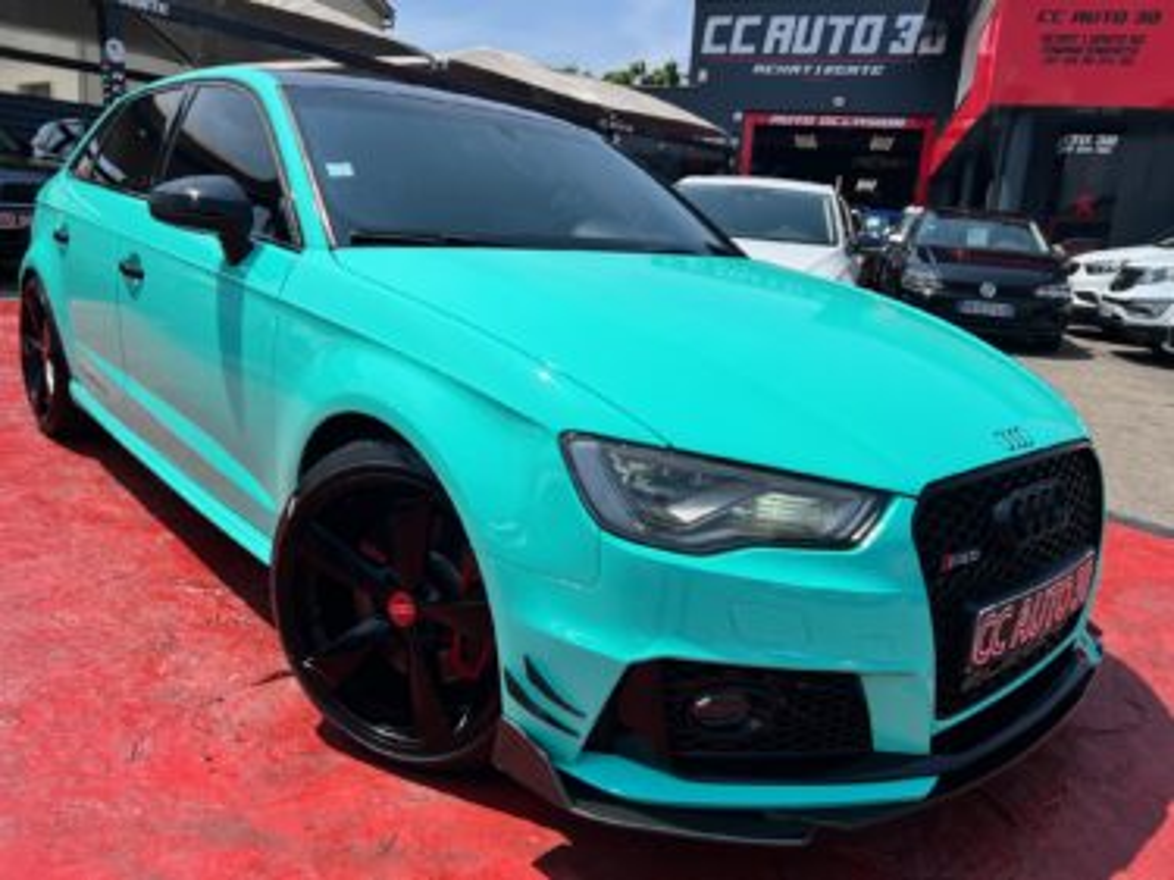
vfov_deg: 53.0
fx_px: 882
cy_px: 440
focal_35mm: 26
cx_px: 587
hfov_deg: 67.3
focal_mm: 5.7
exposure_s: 1/6993
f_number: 1.5
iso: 50
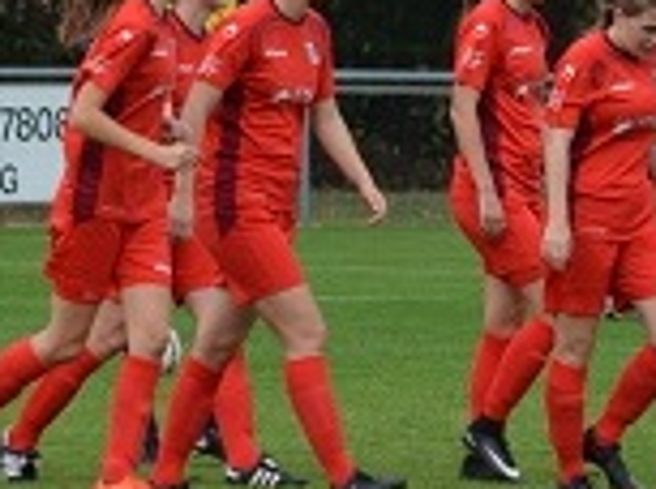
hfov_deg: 2.7
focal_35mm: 742
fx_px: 14034
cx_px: 427
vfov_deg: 2.0
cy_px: 253
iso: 400
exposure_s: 1/500
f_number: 5.3
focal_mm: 195
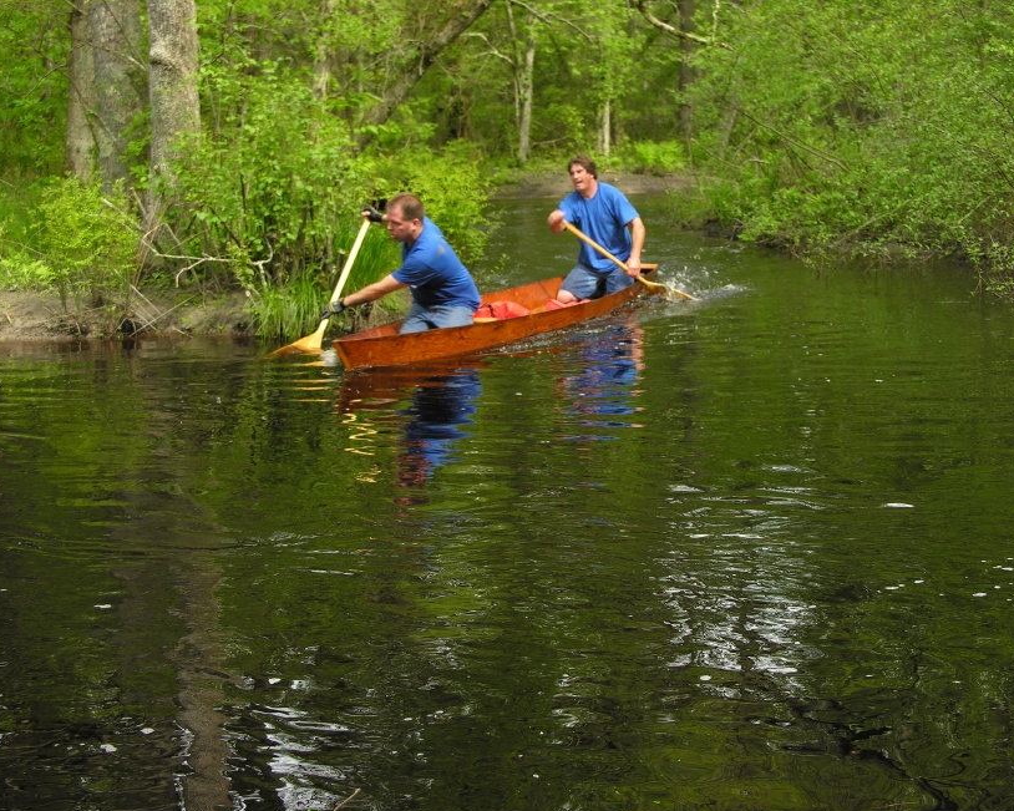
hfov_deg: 33.0
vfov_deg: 26.7
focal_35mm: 57
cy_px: 410
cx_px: 542
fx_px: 1710
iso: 50
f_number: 3.1
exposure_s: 1/125
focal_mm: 13.8
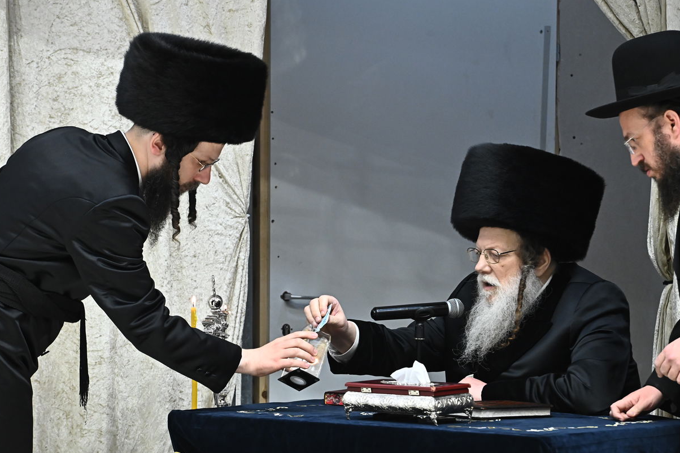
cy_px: 253
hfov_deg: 9.3
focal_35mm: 221
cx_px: 351
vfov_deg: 6.2
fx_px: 4171
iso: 3200
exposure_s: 1/200
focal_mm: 190
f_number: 8
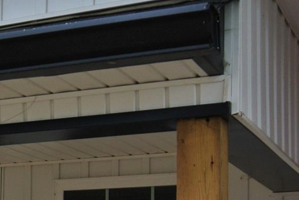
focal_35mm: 110
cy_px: 319
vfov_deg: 11.8
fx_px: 915
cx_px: -118
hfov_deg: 17.2
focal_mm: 11.8
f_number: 4
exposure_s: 1/250
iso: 100
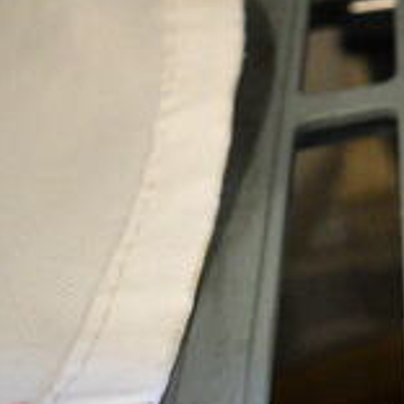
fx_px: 1188
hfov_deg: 15.7
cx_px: 785
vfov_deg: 18.5
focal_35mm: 90
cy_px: -44
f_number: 6.3
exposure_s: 1/250
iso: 6400
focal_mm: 18
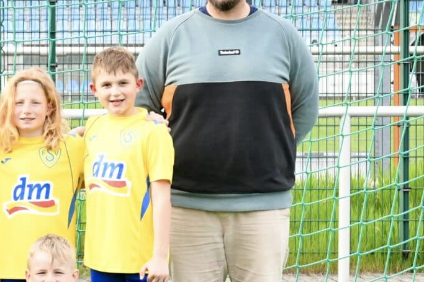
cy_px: 153
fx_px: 2049
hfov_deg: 11.5
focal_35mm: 174
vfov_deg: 7.9
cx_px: -138
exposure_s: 1/500
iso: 2500
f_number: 8
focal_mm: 58
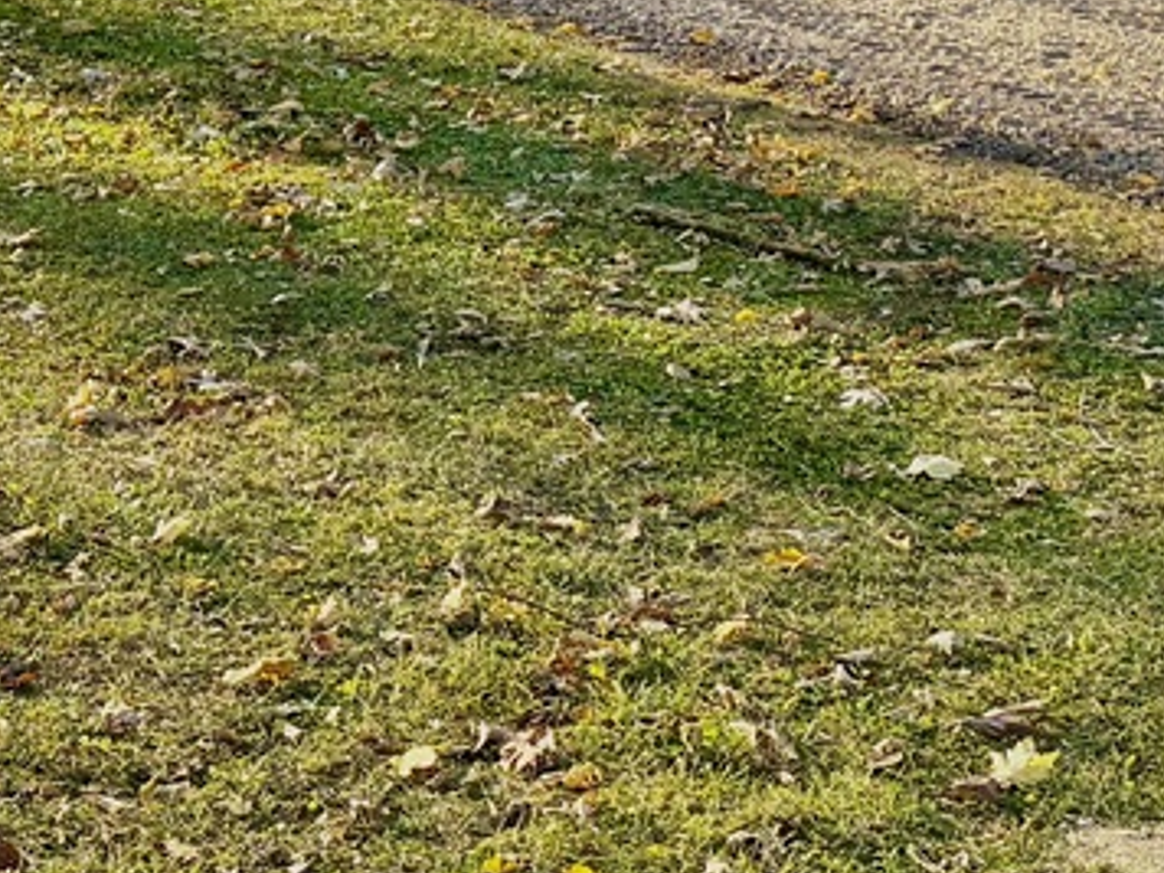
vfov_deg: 14.6
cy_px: -268
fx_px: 3262
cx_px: -167
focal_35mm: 97
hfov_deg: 19.3
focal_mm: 6.76
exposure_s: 1/2000
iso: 100
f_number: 1.78
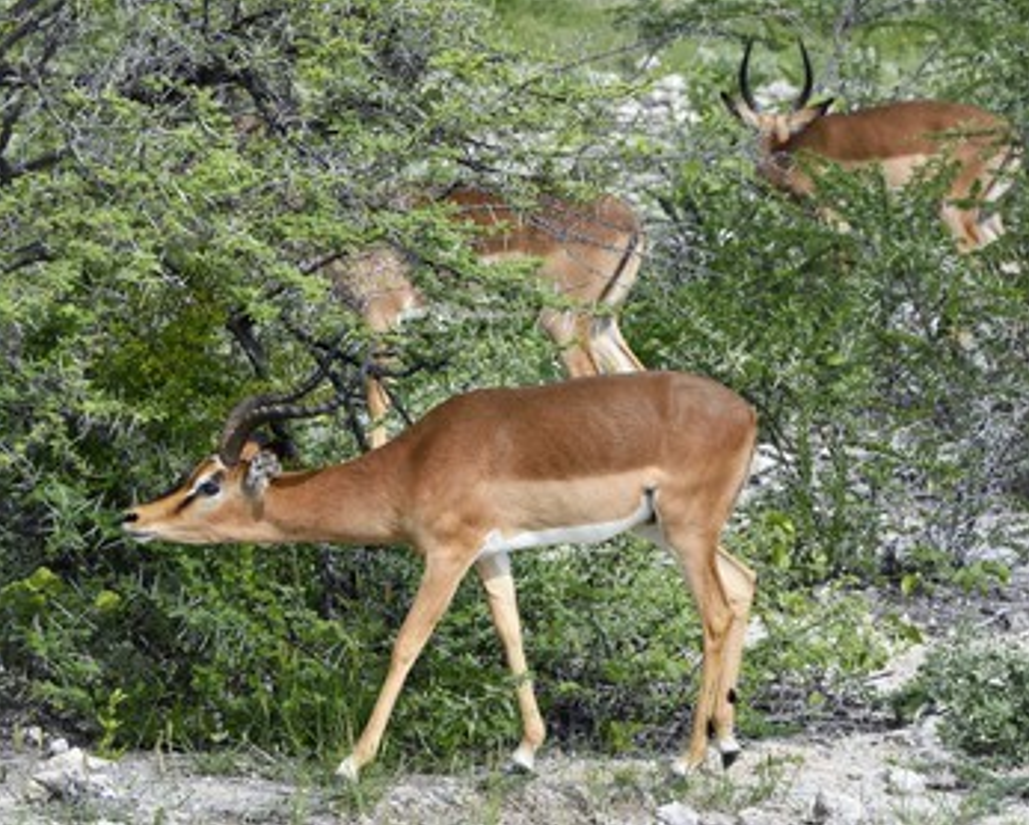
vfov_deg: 4.9
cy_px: 412
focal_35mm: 318
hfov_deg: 6.1
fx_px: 9690
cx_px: 430
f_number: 14
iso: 400
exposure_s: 1/320
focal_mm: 280
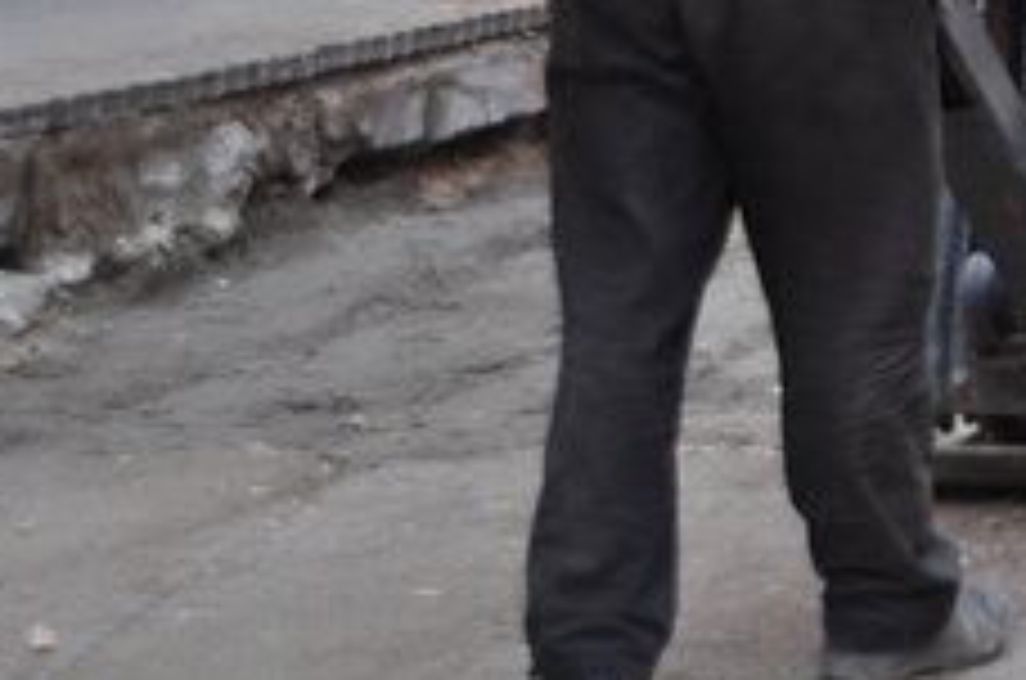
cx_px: 1359
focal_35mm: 154
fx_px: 4380
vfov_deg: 8.8
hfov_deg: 12.9
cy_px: -126
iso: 500
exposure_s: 1/800
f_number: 4.5
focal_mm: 36
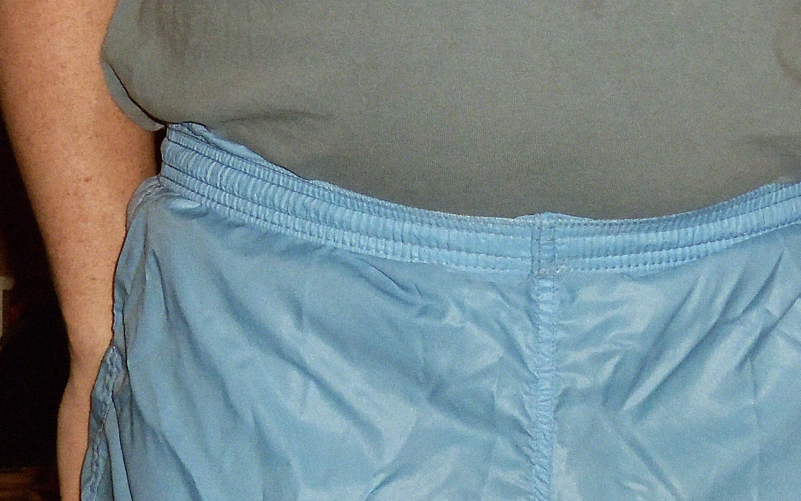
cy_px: 8
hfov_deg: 16.5
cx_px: 509
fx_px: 2751
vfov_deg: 10.3
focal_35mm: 126
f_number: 4.3
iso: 100
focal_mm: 6.8
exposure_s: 1/30
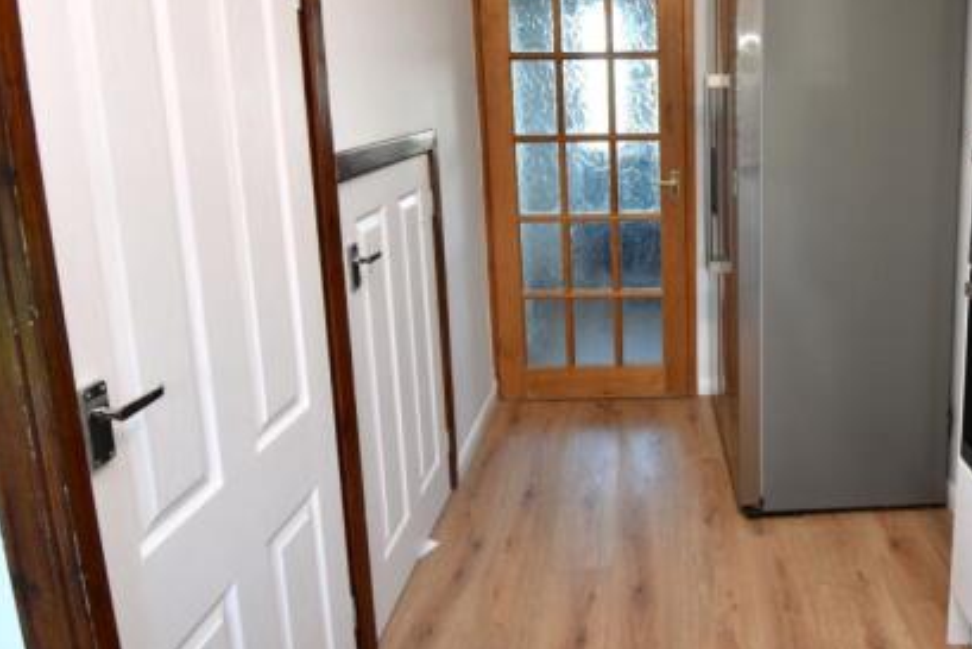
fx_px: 648
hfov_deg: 70.7
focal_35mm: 24
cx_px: 678
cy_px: 191
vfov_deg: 51.7
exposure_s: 1/10
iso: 100
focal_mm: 10
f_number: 4.5
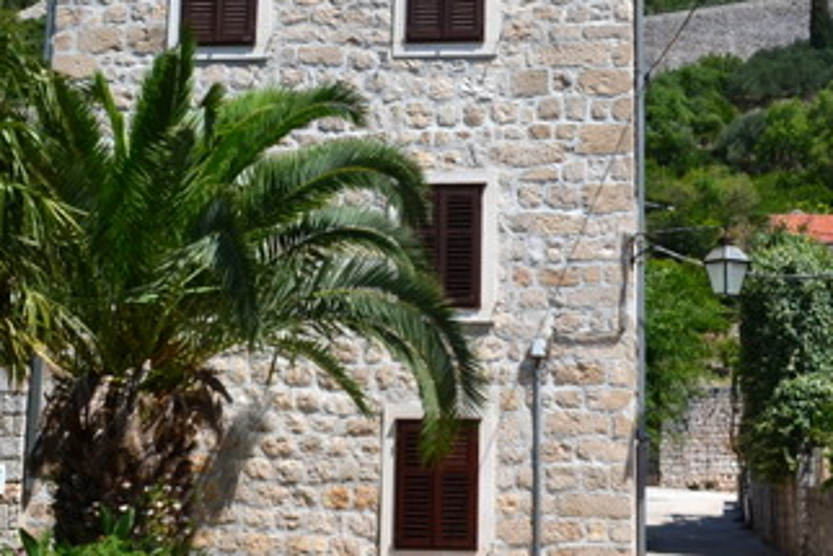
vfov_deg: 20.0
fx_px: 1551
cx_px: 504
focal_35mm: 67
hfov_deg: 30.0
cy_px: 88
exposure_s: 1/400
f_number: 11
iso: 400
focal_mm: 18
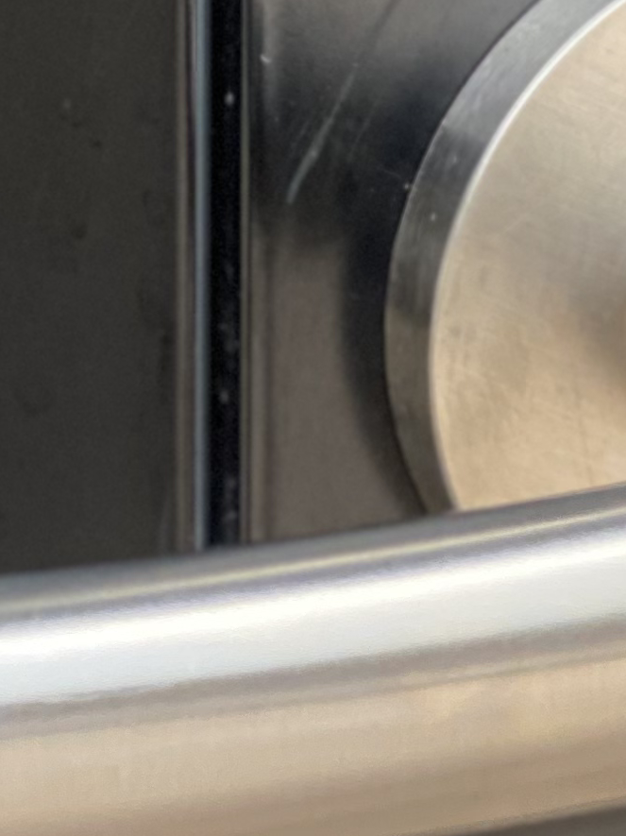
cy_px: -321
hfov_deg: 6.3
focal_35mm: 237
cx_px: 503
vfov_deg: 8.2
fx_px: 5719
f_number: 2
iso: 160
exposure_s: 1/122
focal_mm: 6
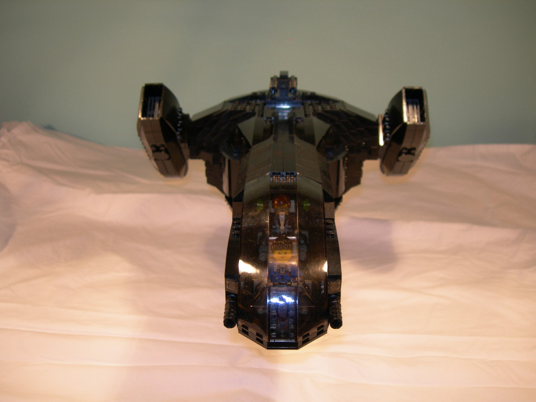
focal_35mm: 39
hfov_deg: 47.9
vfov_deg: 36.8
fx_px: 604
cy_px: 206
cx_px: 272
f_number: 2.8
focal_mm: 7.8
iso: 50
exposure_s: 1/33.5
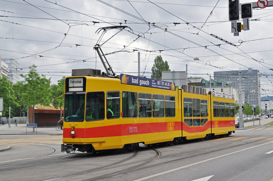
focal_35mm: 60
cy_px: 90
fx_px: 454
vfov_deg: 22.6
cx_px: 136
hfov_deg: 33.4
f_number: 6.3
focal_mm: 40
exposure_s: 1/640
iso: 250
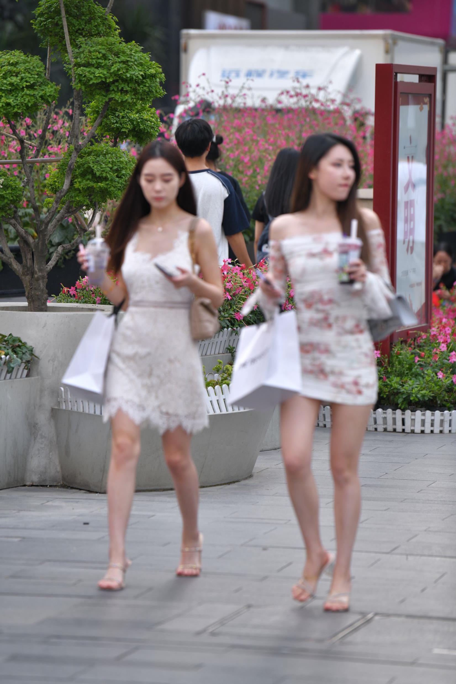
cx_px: 228
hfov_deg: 6.9
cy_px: 342
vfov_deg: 10.3
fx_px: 3799
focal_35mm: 200
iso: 180
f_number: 3.5
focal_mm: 200
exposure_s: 1/500
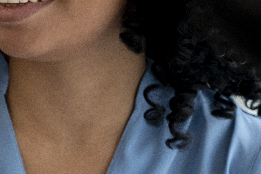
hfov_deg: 7.0
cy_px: 129
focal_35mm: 271
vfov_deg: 5.1
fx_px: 1967
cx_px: -453
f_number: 3.5
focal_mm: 45.4
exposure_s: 1/100
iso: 1000
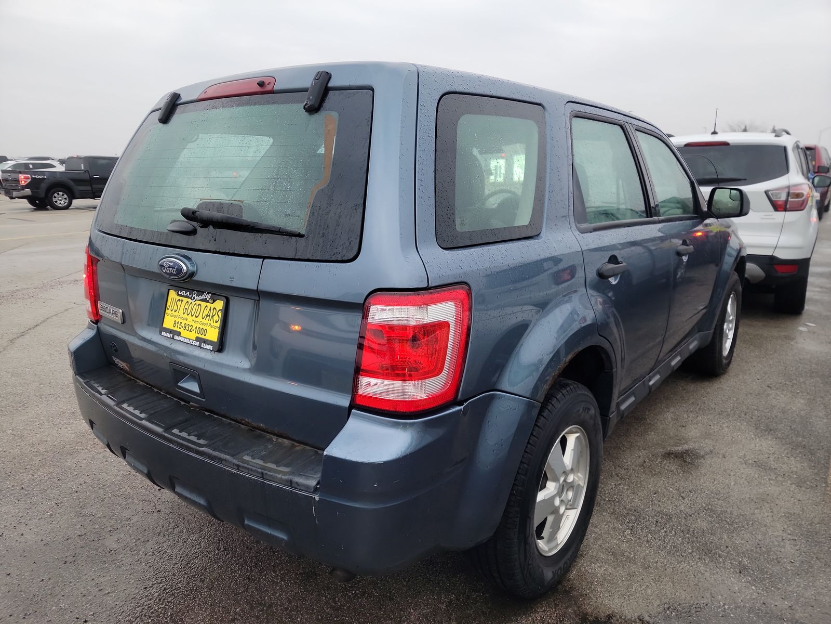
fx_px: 576
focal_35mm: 24
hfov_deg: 71.6
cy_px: 312
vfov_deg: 56.8
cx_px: 416
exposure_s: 1/59
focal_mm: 6.7
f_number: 1.8
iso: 50
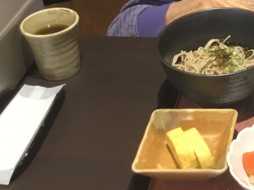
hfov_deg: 21.1
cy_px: -20
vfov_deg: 17.0
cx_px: 331
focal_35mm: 84
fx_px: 616
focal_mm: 3.3
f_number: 2.4
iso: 100
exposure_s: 1/30
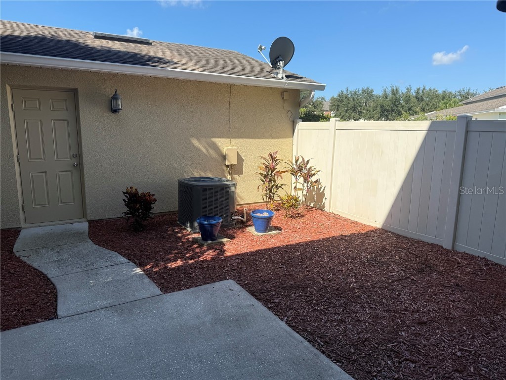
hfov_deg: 71.6
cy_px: 190
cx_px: 253
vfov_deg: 56.8
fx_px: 351
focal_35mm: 24
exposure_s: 1/2611
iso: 80
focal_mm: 6.76
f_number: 1.78
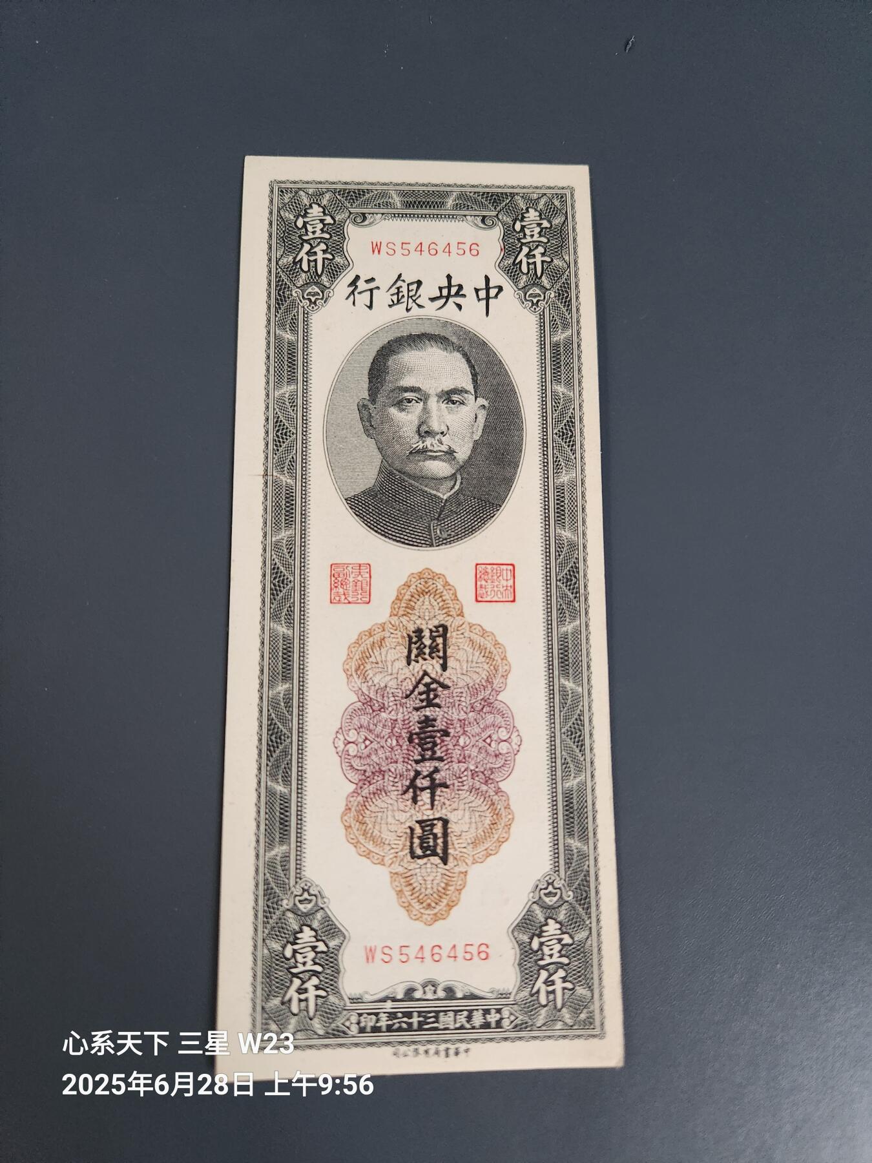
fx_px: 773
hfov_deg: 58.9
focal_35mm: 23
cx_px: 436
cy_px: 582
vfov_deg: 73.9
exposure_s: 1/100
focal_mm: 5.4
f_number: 1.8
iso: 800
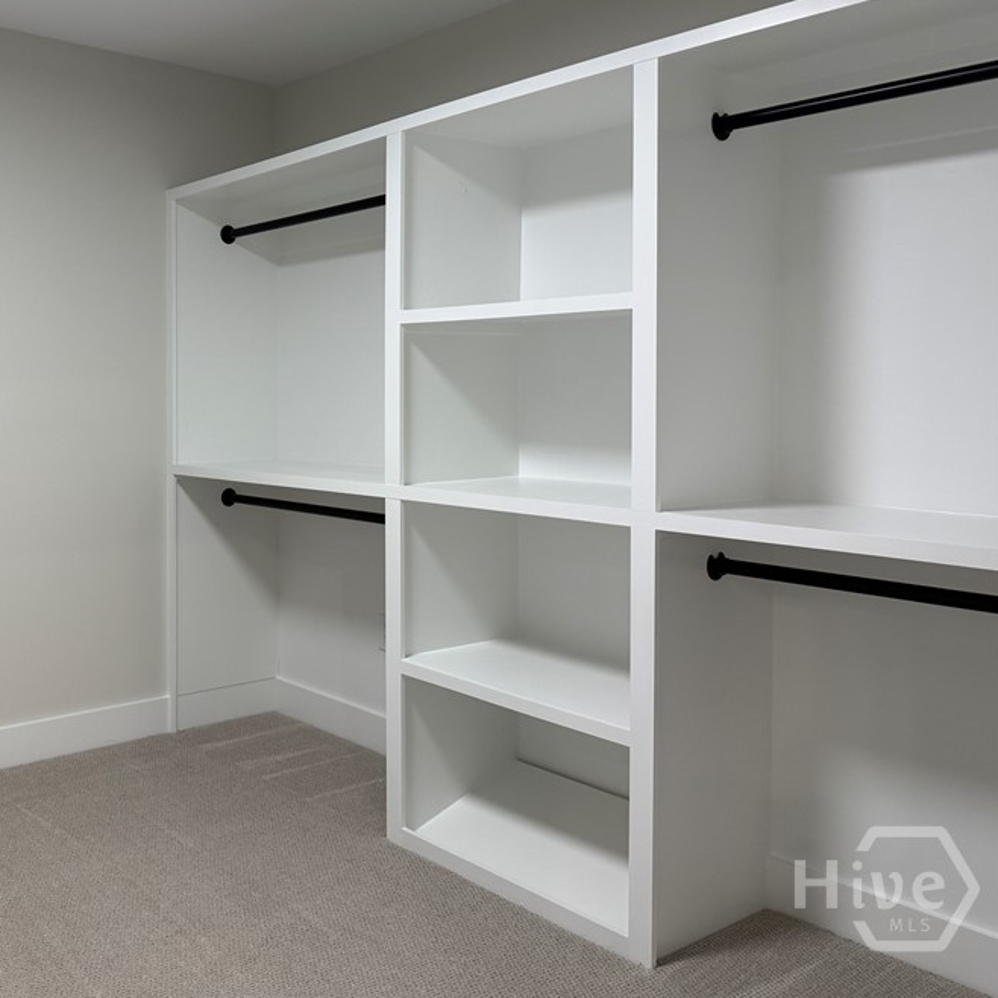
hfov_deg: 47.5
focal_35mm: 33
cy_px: 423
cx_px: 226
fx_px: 1076
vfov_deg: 49.6
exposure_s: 1/120
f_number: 1.78
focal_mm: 6.76
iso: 200
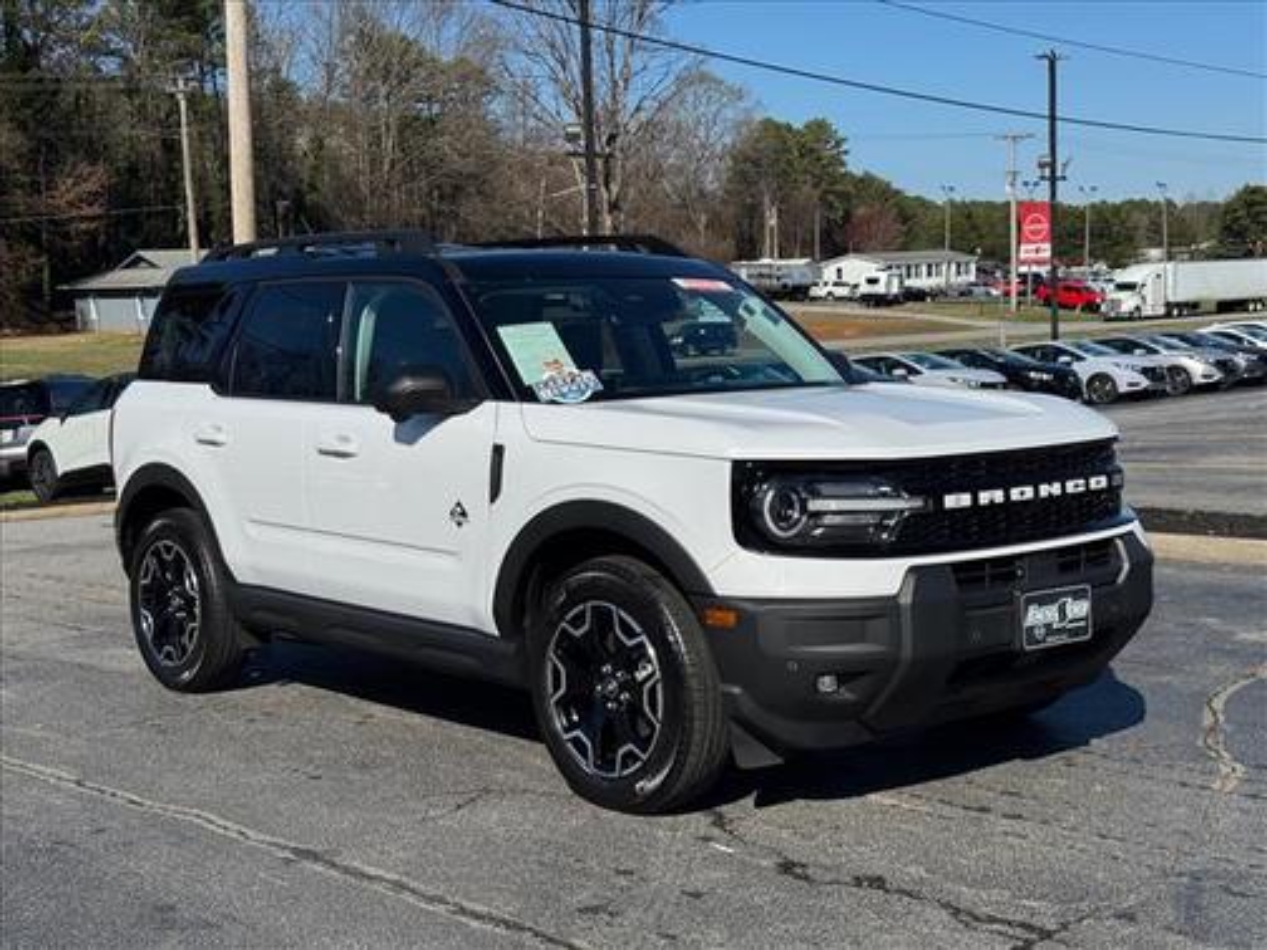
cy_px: 475
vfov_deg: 30.3
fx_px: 1757
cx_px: 634
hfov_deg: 39.7
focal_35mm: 48
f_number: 1.78
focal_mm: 6.76
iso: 64
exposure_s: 1/7937
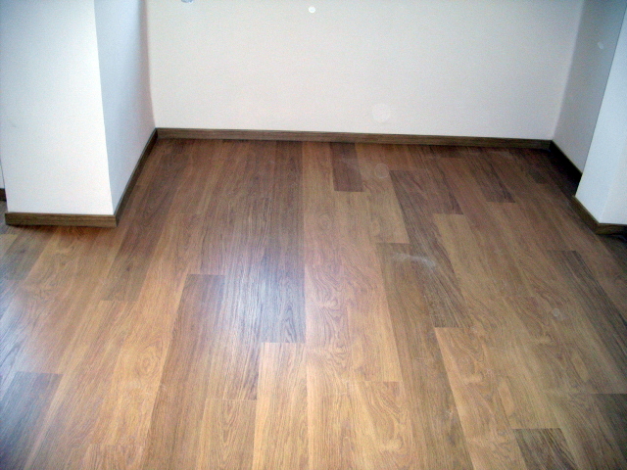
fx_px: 688
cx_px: 314
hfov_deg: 49.0
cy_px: 235
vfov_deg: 37.7
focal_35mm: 38
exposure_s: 1/125
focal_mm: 6.2
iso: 200
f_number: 2.8
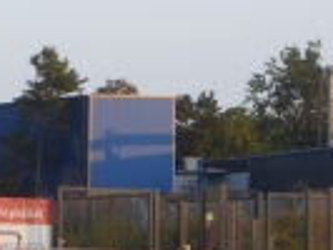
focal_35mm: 420
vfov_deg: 3.5
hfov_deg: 4.7
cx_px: -188
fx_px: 4044
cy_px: 122
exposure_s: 1/60
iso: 100
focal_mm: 22.3
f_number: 5.2
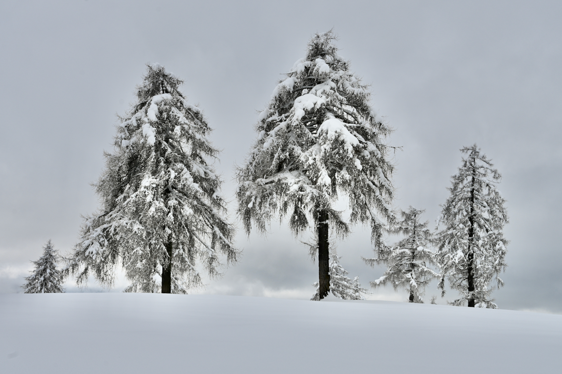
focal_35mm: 45
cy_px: 187
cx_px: 281
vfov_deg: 29.8
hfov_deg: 43.6
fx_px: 702
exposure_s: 1/640
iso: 100
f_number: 9
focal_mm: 45
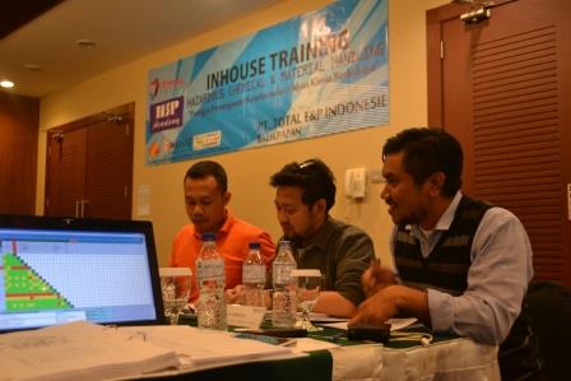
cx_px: 286
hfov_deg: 49.5
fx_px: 619
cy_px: 190
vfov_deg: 34.2
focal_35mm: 39
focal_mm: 26
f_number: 4.2
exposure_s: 1/15
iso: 560
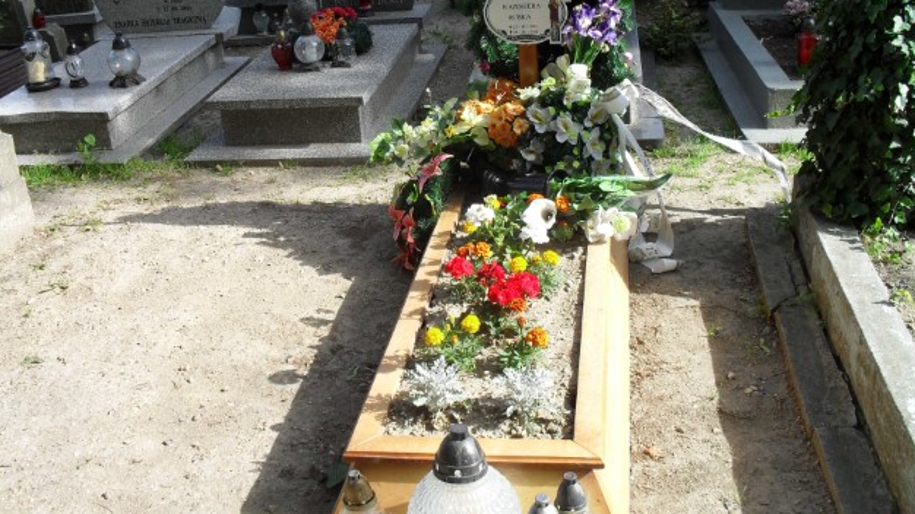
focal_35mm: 39
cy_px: 190
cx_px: 463
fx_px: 946
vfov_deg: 30.3
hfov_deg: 51.6
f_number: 3.2
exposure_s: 1/500
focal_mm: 6.3
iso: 100
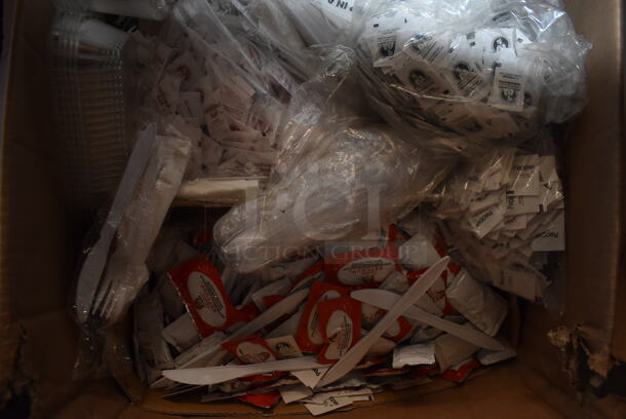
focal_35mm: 27
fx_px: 470
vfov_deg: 48.0
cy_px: 210
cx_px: 313
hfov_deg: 67.3
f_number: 3.5
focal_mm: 18
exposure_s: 1/125
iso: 900
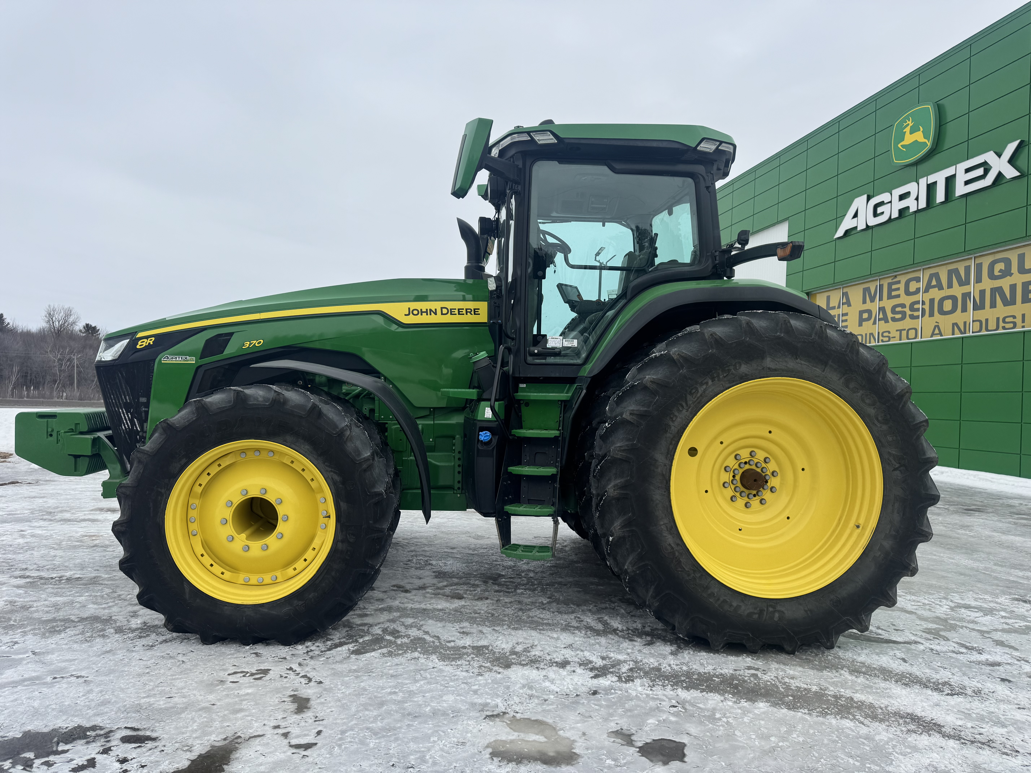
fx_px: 715
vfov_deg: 56.8
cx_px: 516
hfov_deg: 71.6
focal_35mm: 24
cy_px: 386
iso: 80
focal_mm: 6.76
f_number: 1.78
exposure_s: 1/5814
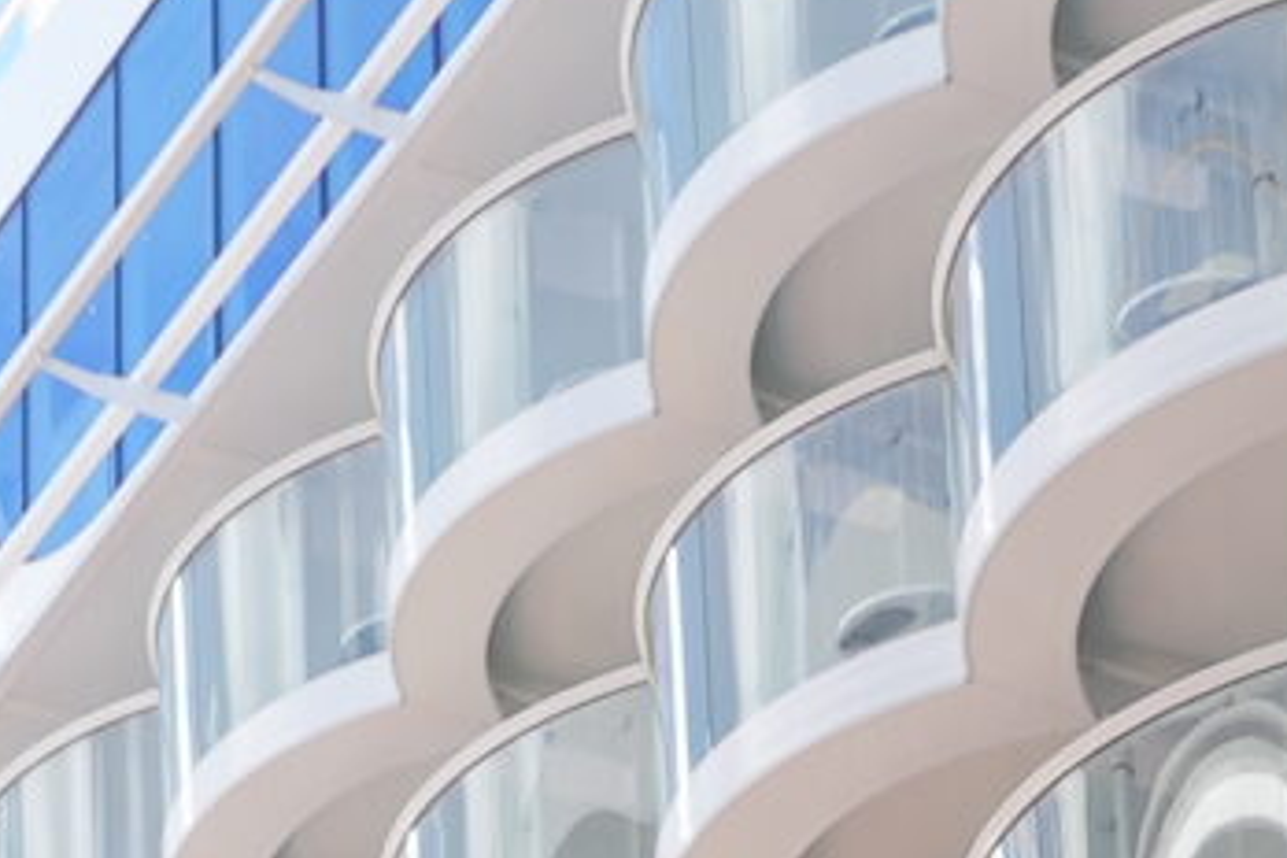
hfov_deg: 10.0
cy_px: 2870
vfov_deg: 6.0
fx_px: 7364
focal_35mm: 206
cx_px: 218
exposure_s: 1/125
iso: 80
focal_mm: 28
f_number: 4.5
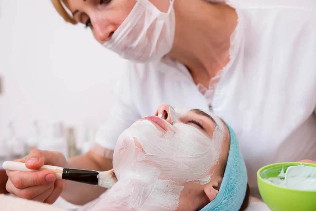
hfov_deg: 33.4
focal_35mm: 60
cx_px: 158
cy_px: 106
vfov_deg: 22.6
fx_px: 527
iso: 100
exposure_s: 1/90
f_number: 4.5
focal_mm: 60
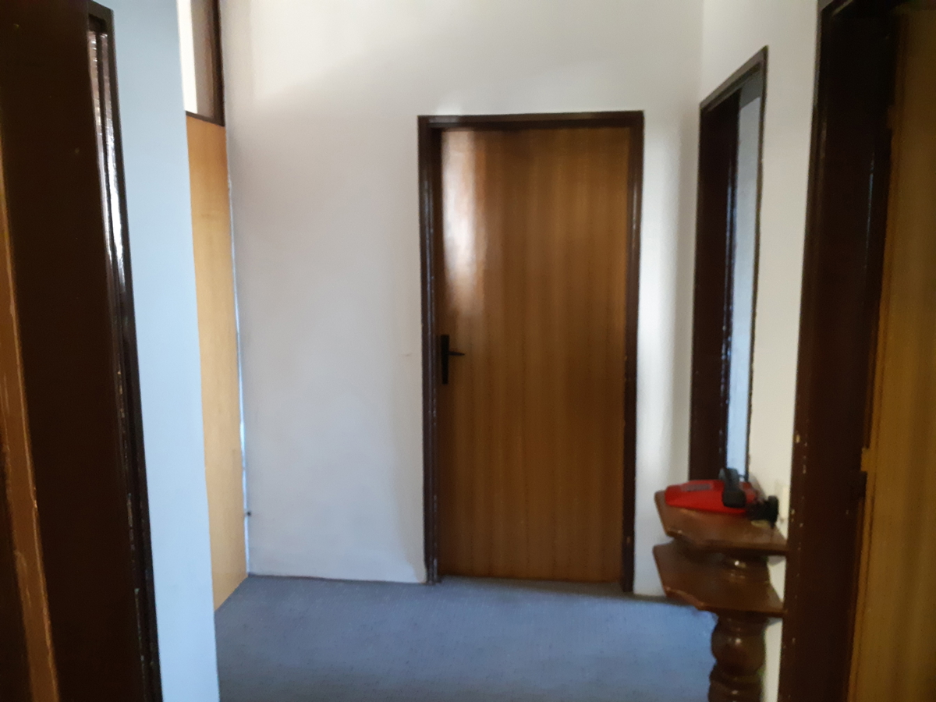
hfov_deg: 67.3
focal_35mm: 26
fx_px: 703
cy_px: 351
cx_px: 468
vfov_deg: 53.1
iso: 500
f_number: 1.7
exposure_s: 1/25
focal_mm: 3.93
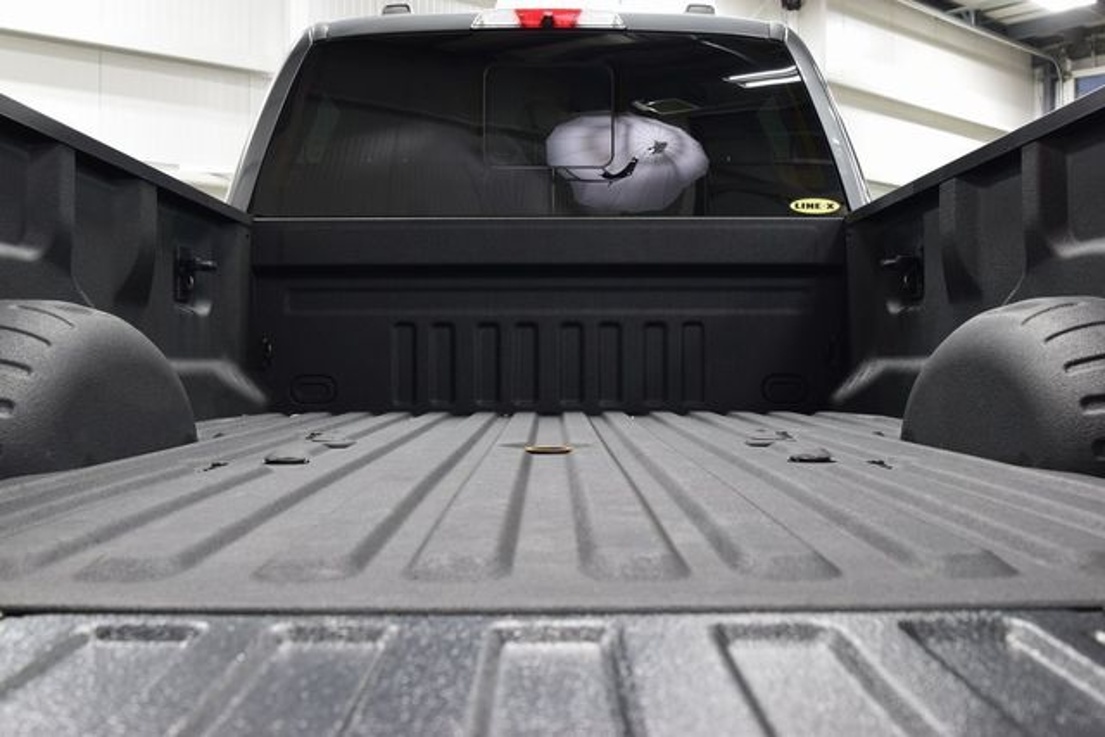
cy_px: 368
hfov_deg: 53.1
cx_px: 552
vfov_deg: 36.9
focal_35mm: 36
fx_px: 1105
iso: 800
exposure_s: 1/15
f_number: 6.3
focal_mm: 24
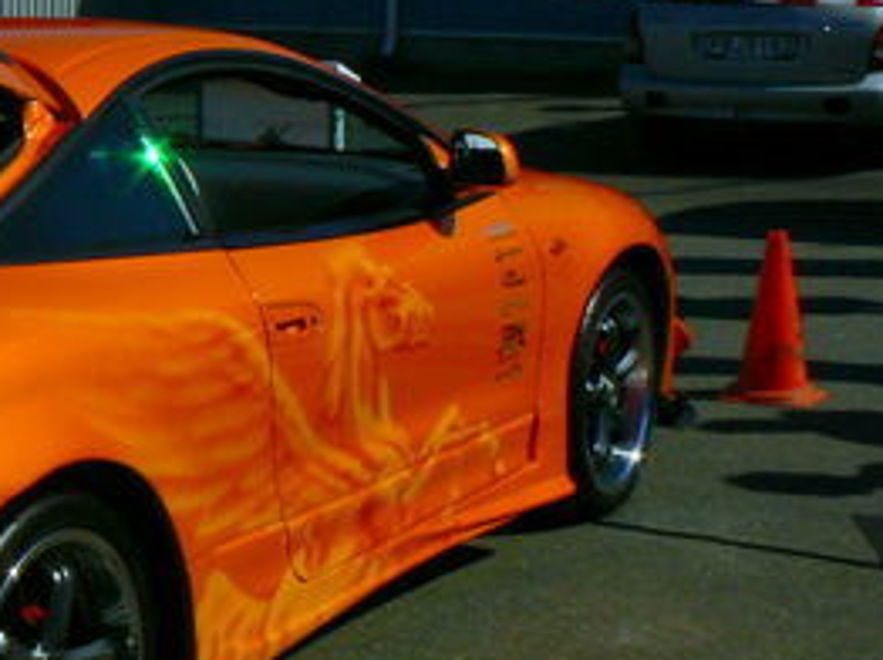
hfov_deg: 20.8
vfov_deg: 16.8
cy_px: 333
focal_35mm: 88
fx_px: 2243
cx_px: -179
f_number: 8
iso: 80
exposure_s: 1/800
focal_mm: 6
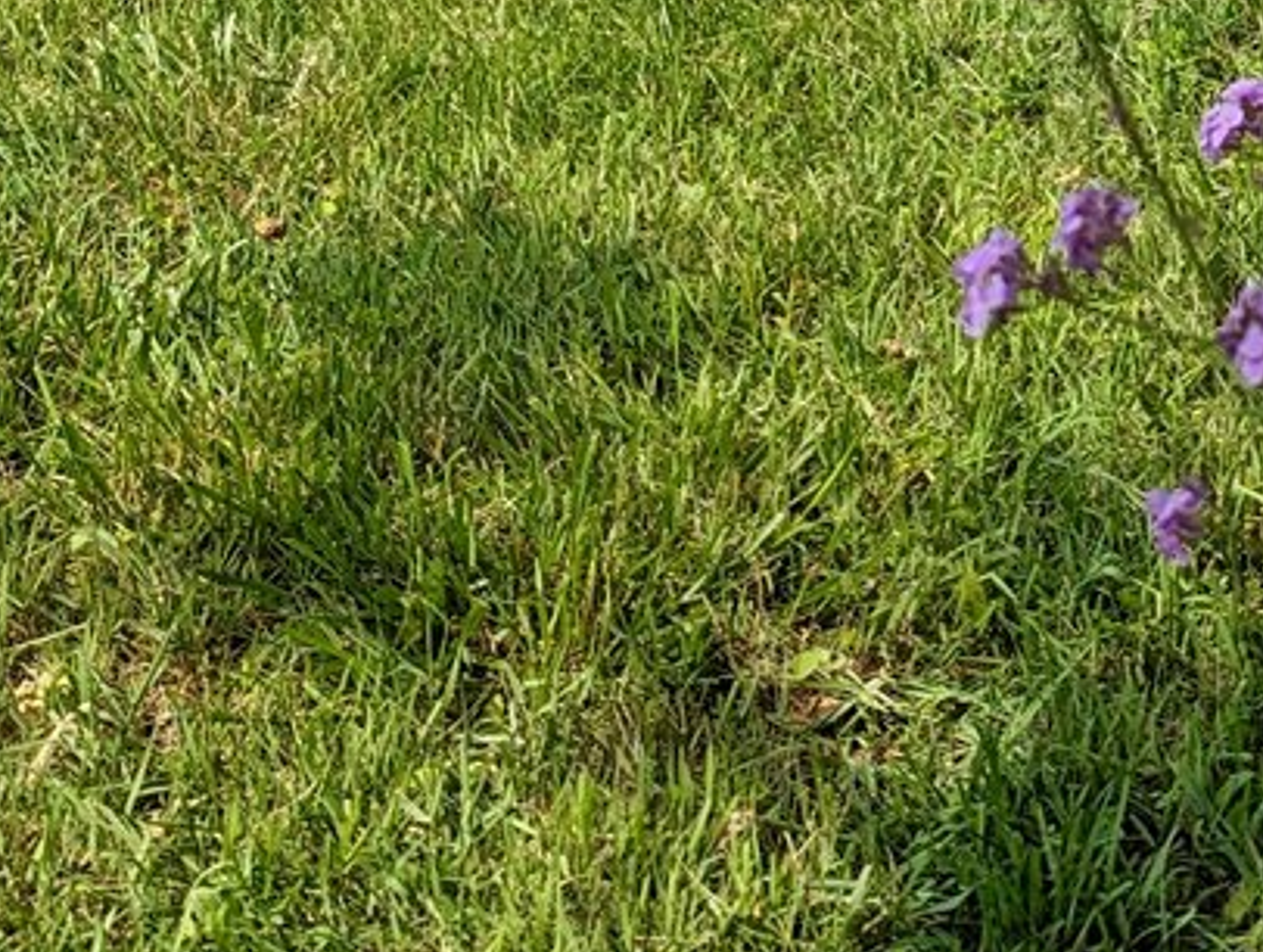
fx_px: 3253
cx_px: 1205
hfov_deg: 21.3
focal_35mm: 89
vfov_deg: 14.5
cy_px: -782
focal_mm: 6.81
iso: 46
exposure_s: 1/2020
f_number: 1.85
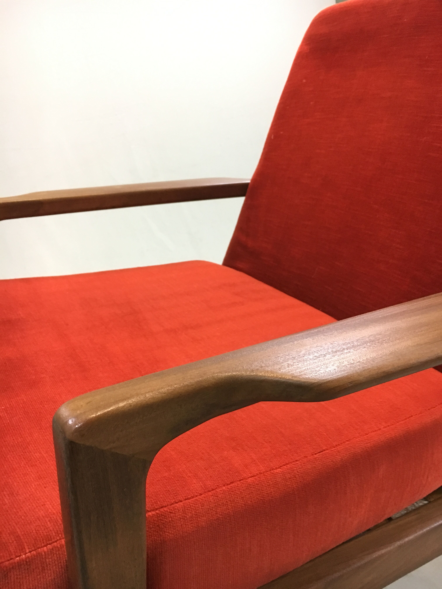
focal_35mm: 29
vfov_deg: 61.7
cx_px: 221
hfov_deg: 48.2
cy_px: 294
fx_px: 494
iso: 200
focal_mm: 4.15
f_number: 2.2
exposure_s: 1/25
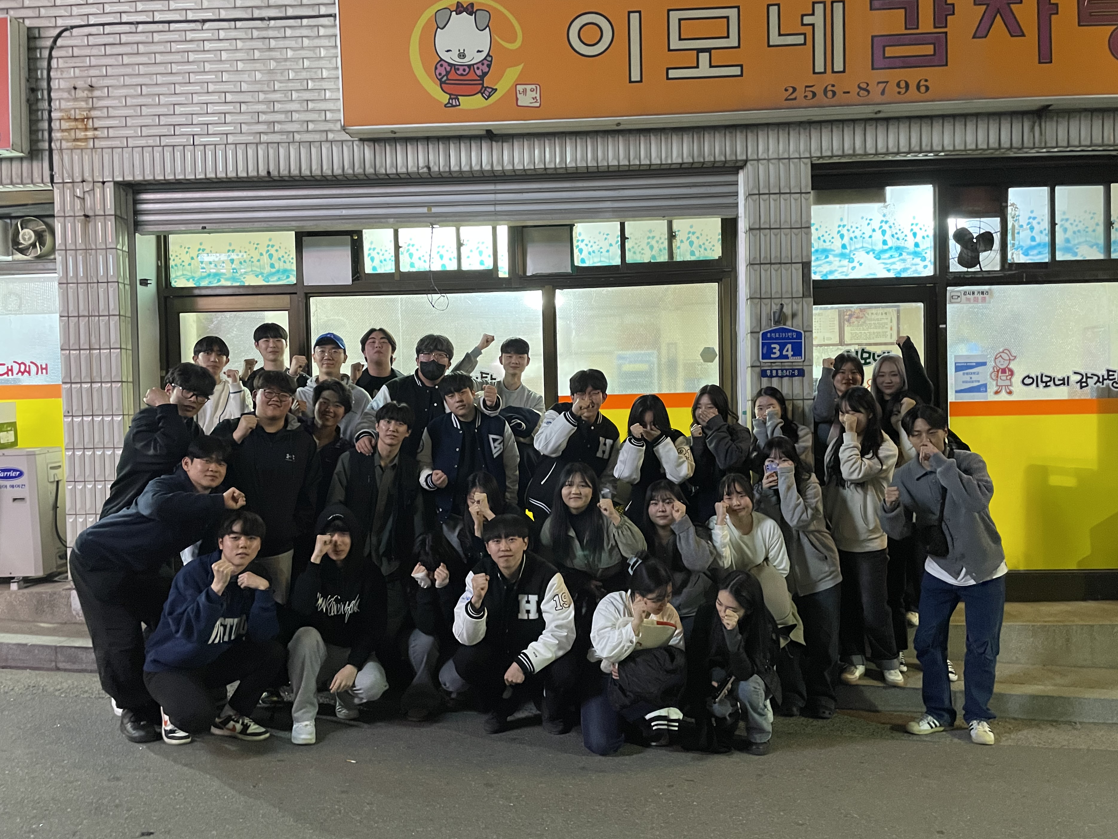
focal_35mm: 28
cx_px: 569
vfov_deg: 49.7
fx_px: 904
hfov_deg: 63.4
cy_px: 441
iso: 800
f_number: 1.6
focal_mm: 4.2
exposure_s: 1/30
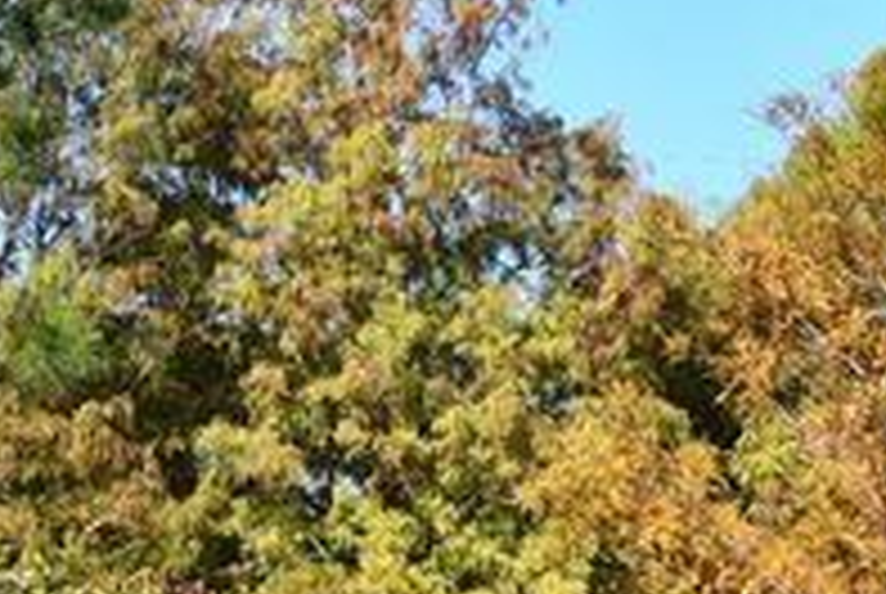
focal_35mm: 292
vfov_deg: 4.7
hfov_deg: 7.0
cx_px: 450
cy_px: 922
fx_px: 7197
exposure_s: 1/250
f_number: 8
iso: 125
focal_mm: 45
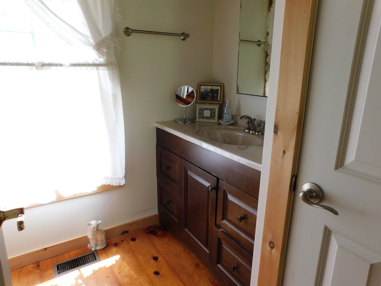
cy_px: 143
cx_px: 190
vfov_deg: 58.9
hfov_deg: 73.9
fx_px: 253
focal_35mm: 23
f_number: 3
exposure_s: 1/30
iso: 220
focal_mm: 4
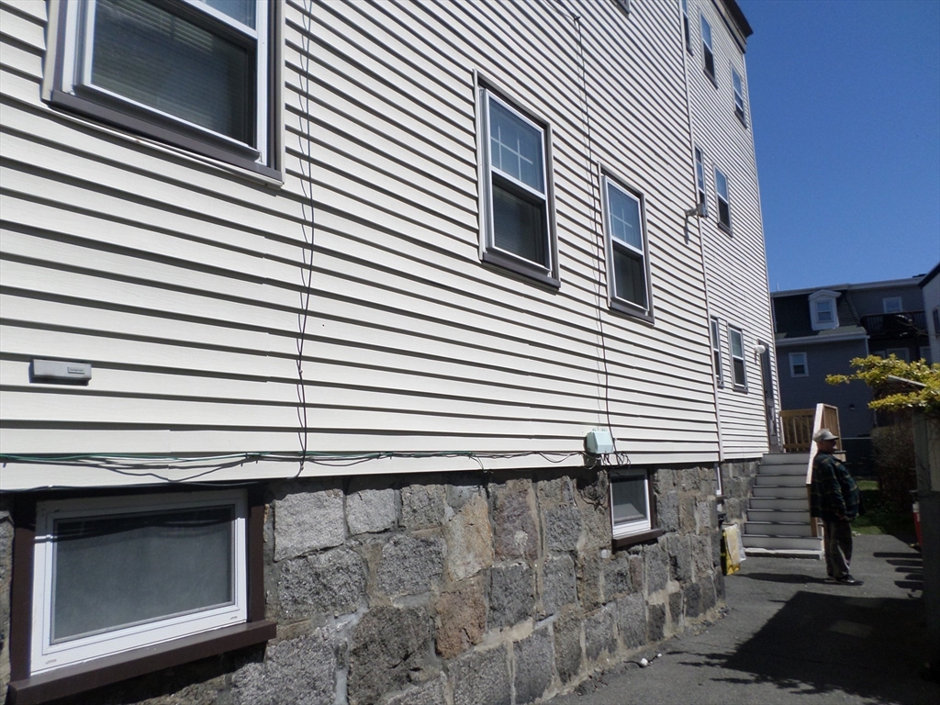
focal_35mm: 25
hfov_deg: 69.4
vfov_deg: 54.9
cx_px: 470
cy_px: 352
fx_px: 679
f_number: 9.2
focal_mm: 4.5
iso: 80
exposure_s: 1/250
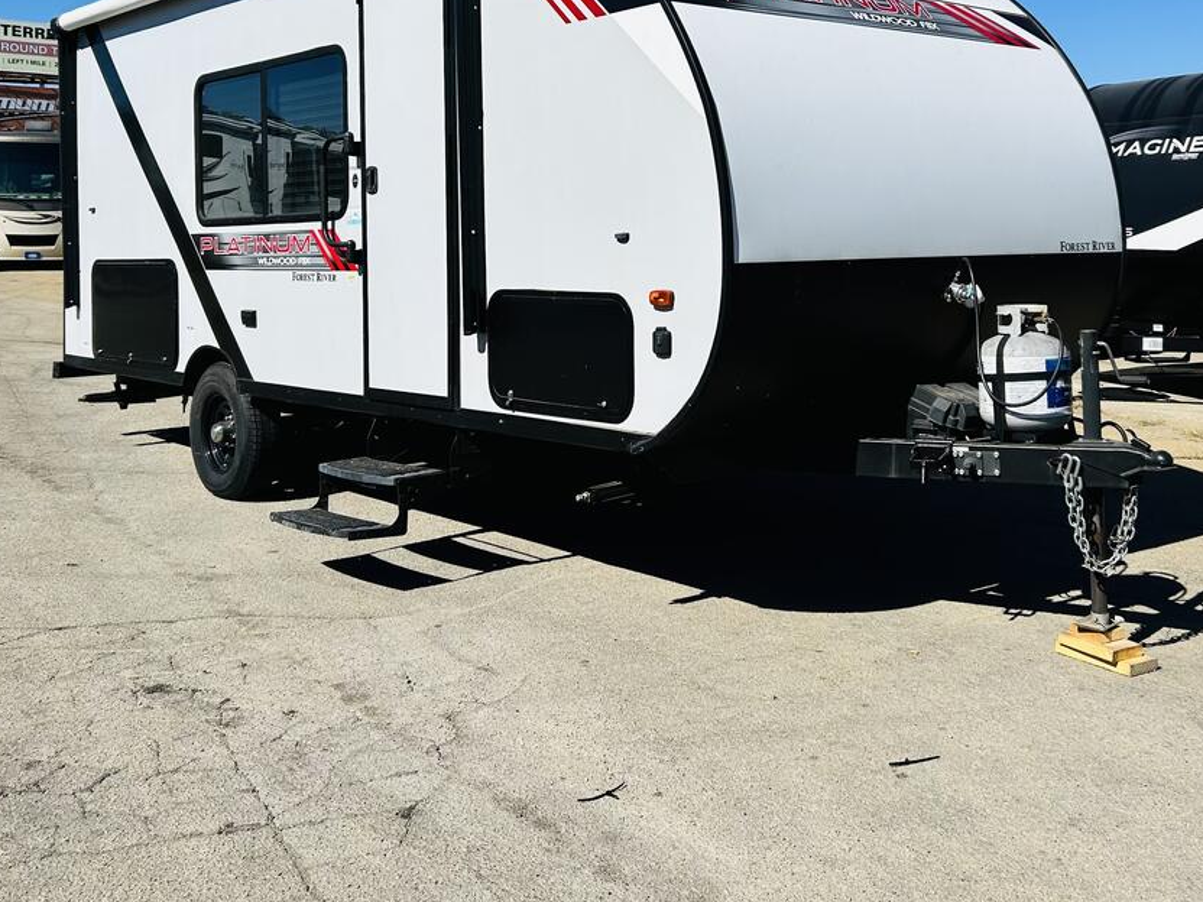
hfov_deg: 46.7
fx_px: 1390
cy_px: 234
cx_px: 677
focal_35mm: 40
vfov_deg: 35.2
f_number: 1.5
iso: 50
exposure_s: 1/6993
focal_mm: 5.7
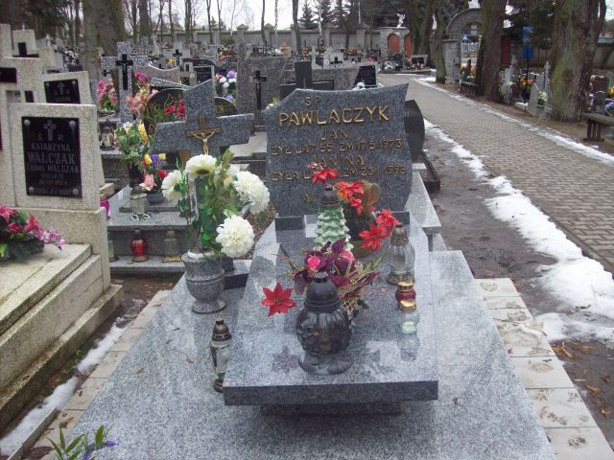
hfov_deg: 51.4
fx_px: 639
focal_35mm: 36
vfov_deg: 39.7
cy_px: 230
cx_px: 307
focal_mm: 6
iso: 80
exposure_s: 1/111
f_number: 2.7
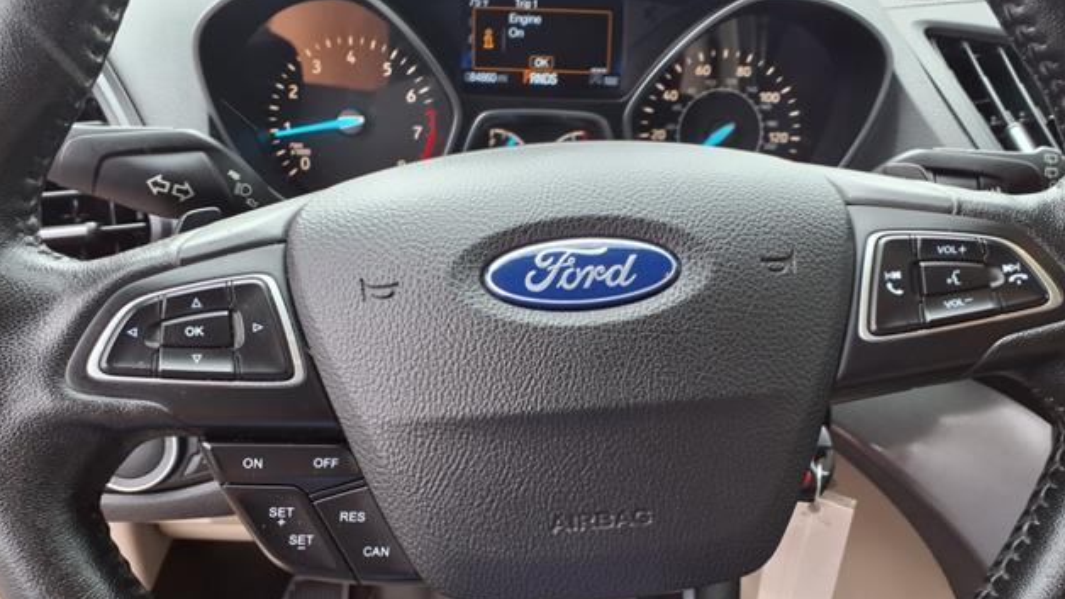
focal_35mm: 30
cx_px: 526
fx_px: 847
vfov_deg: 38.8
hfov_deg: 64.3
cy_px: 346
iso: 50
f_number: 1.9
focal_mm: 3.58
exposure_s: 1/120
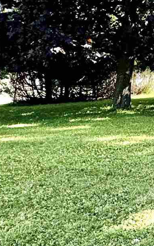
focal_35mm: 74
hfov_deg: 13.4
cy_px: 2
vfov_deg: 26.4
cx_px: 360
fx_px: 497
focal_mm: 2.22
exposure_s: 1/879
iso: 40
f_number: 2.2
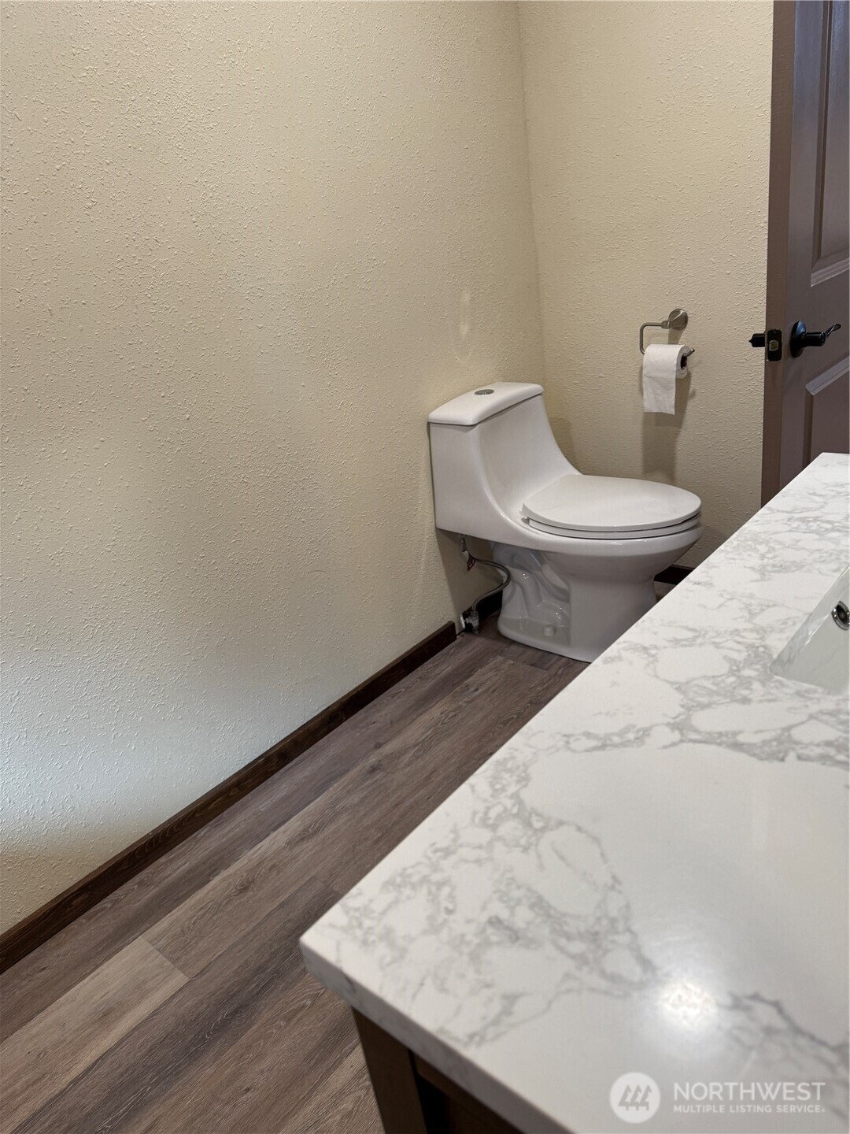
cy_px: 567
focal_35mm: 24
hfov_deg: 56.8
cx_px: 425
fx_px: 786
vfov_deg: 71.6
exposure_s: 1/60
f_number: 1.78
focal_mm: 6.76
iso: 100
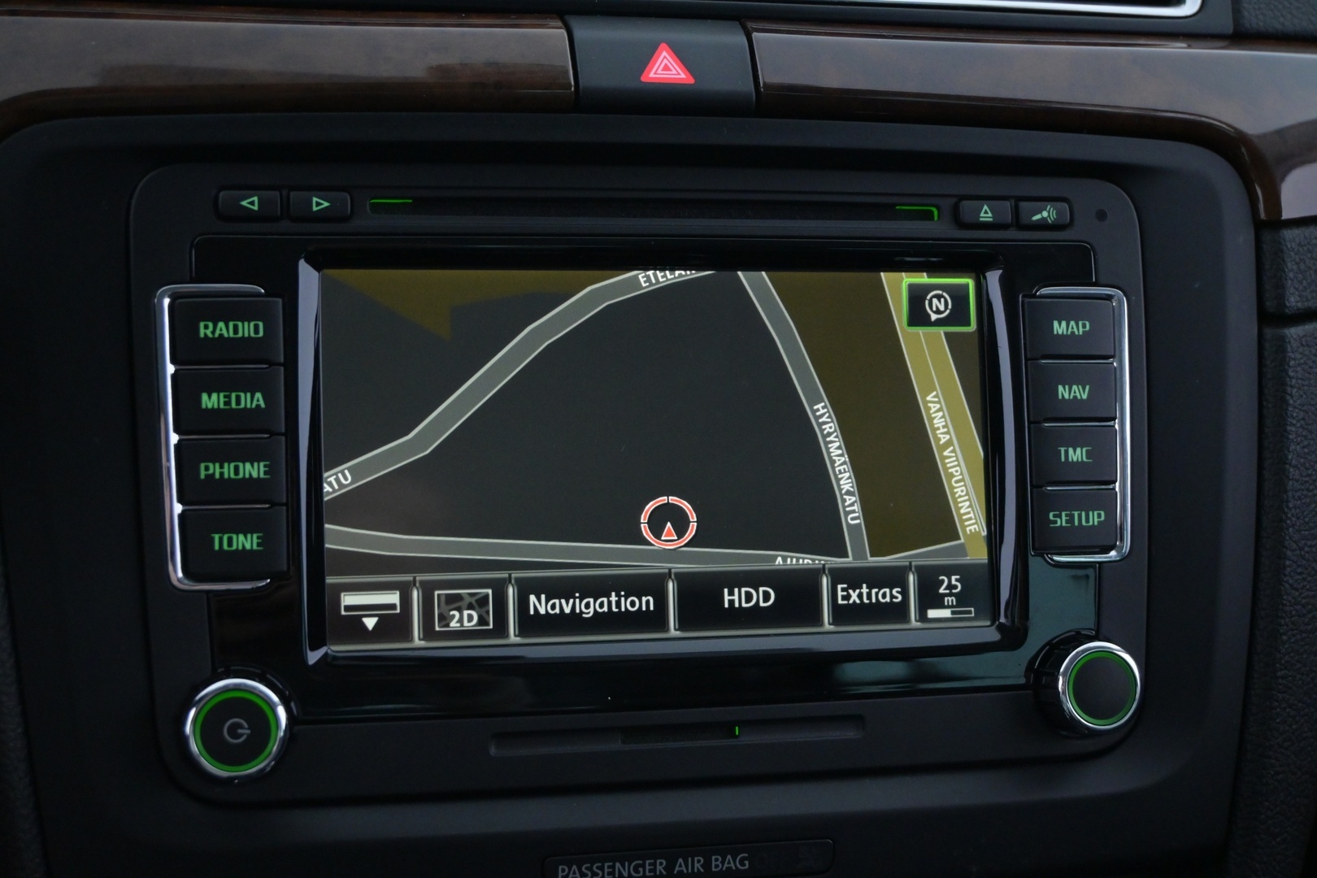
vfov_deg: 27.7
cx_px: 658
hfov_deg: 40.5
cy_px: 439
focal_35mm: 49
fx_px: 1783
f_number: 5
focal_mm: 32.5
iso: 3200
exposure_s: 1/50
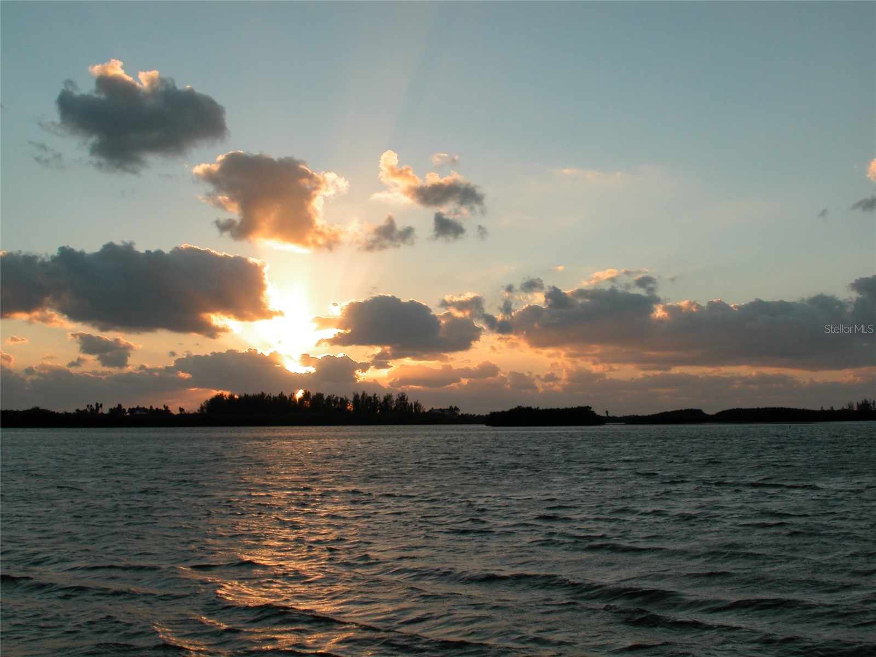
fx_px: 1620
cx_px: 438
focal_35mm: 64
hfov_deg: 30.3
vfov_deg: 22.9
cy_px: 328
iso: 100
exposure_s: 1/279
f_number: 5.6
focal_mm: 16.2
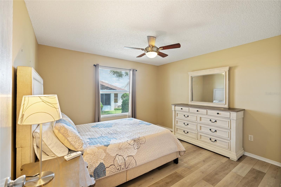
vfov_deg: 73.7
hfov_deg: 96.7
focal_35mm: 16
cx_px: 140
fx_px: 125
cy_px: 94
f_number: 8
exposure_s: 1/1.67
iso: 400
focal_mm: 16
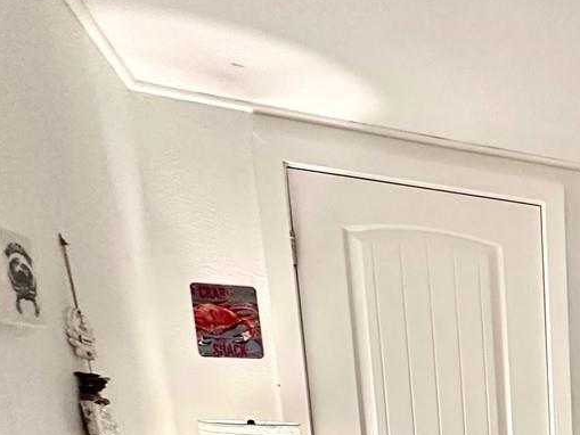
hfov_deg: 31.4
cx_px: 782
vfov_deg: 28.1
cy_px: 540
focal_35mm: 44
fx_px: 737
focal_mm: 2.22
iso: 400
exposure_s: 1/60
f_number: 2.2
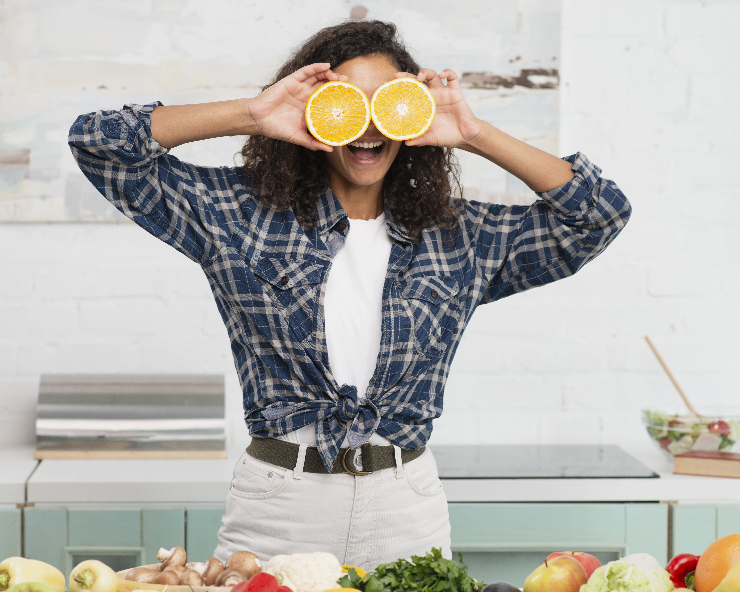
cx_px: 330
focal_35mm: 100
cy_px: 305
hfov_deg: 19.2
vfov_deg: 15.4
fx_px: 2190
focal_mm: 85
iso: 250
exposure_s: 1/100
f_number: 4.5
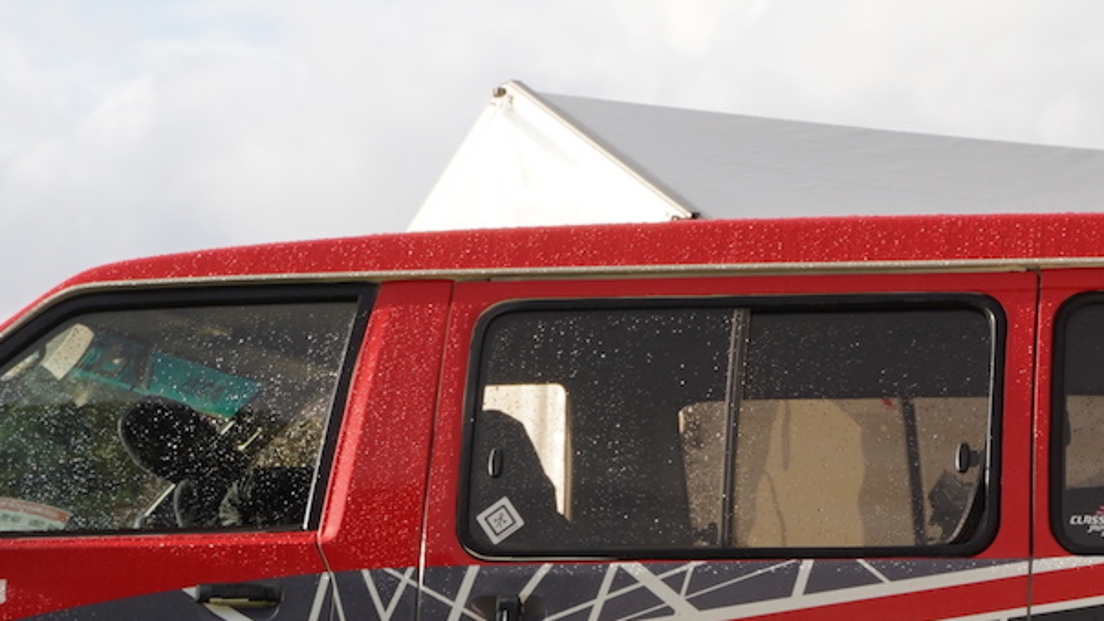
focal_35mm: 139
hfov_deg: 15.0
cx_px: 1261
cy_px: 884
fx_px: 4068
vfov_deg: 8.6
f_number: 14
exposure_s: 1/40
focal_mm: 40
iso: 100
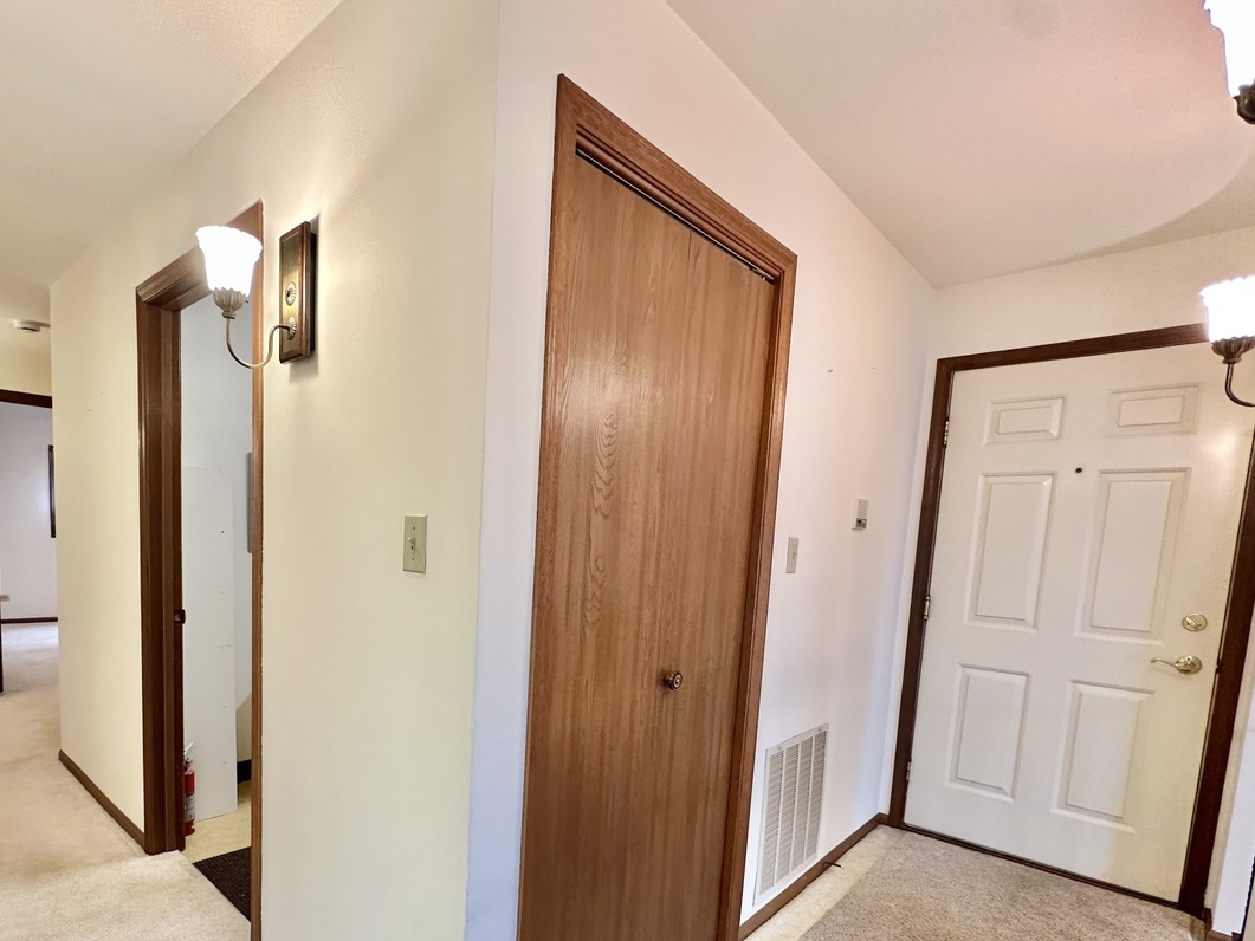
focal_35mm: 19
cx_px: 510
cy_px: 612
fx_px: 689
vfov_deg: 67.2
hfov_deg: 83.7
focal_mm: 2.22
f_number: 2.2
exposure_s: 1/60
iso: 200
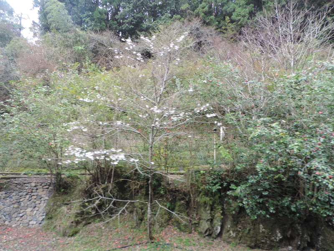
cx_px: 167
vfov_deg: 56.8
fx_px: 232
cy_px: 126
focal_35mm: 24
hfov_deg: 71.6
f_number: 3
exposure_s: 1/40
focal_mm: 4.3
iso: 80
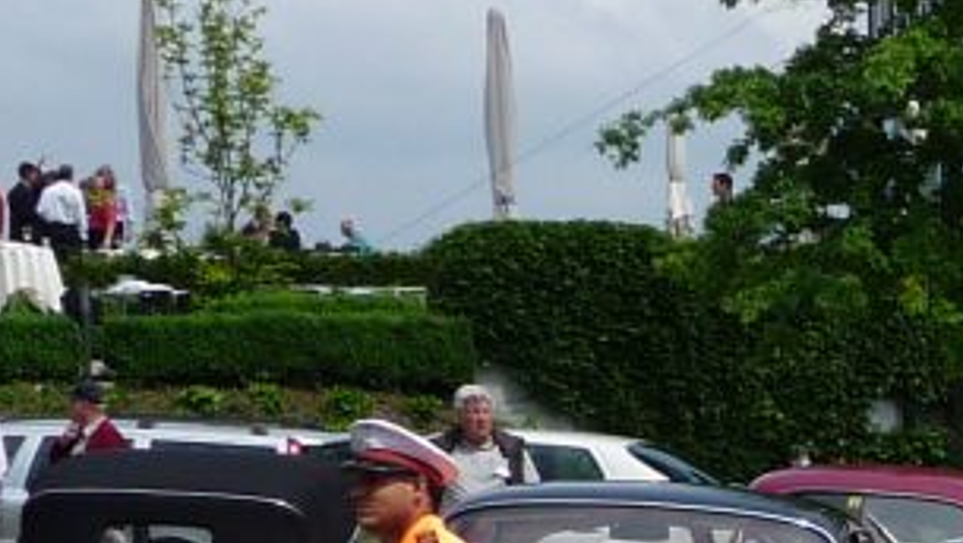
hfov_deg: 13.3
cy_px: 766
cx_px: 1613
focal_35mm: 148
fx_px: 3781
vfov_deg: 8.1
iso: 100
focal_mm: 5
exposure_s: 1/250
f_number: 8
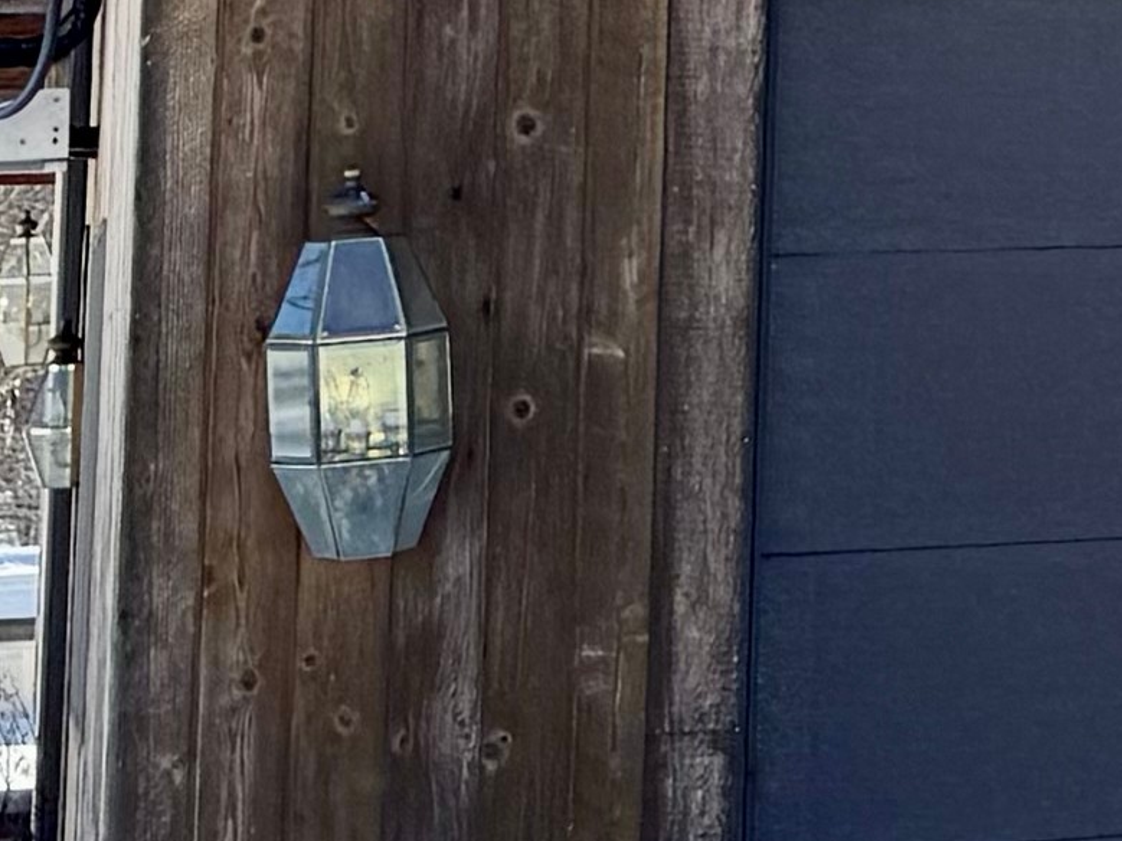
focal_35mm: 176
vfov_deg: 8.2
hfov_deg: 9.6
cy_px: -581
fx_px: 5704
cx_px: 2913
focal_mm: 6.76
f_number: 1.78
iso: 80
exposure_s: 1/3247
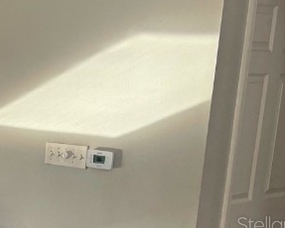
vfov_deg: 17.3
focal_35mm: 87
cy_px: 224
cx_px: -178
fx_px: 734
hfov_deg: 18.6
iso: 50
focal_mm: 5.1
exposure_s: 1/120
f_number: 1.6
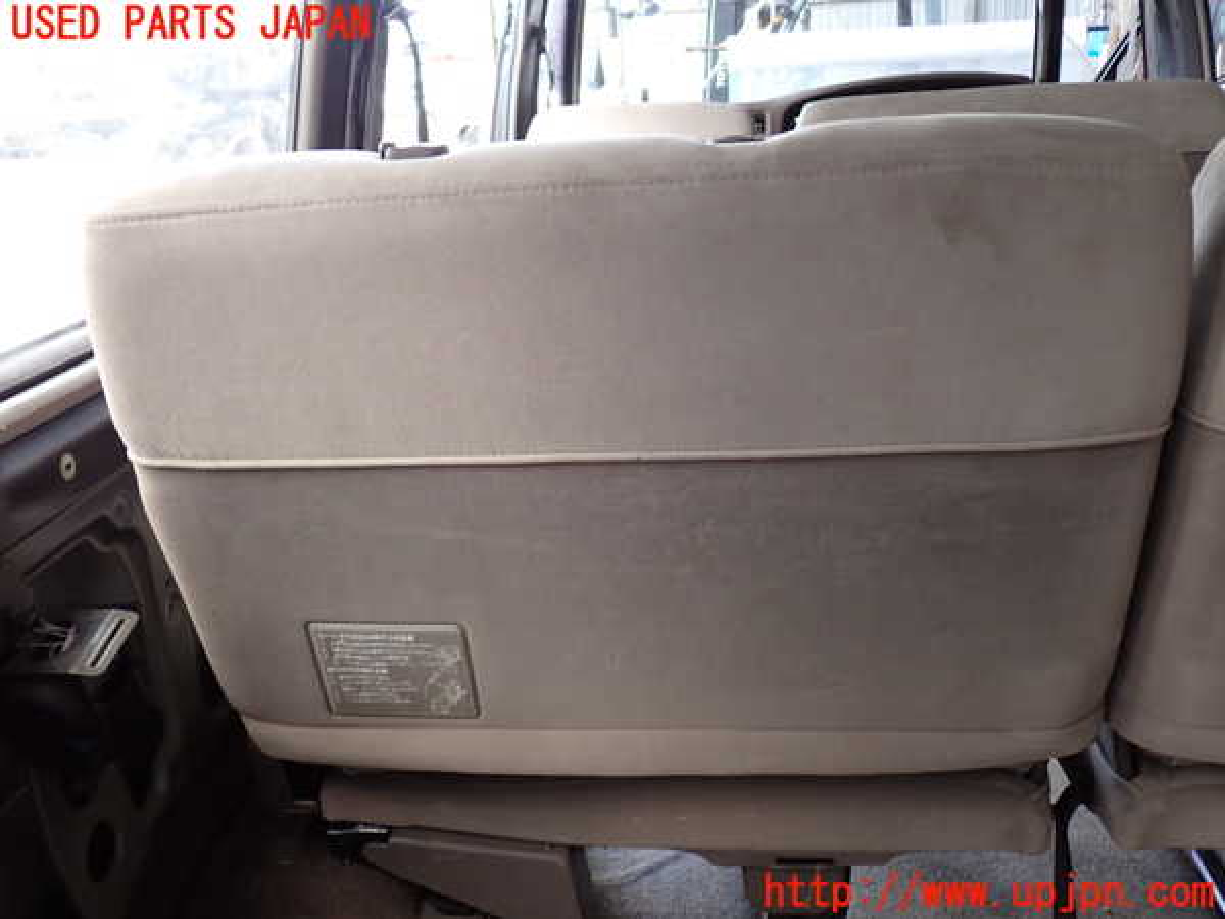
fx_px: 1132
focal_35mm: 32
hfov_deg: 56.8
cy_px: 460
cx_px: 612
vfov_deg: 44.2
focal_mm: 5.79
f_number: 2.4
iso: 200
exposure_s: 1/30
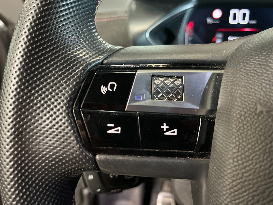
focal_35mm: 27
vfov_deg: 51.4
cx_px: 135
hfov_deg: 65.3
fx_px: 213
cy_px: 100
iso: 500
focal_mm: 5.1
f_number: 1.6
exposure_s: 1/30
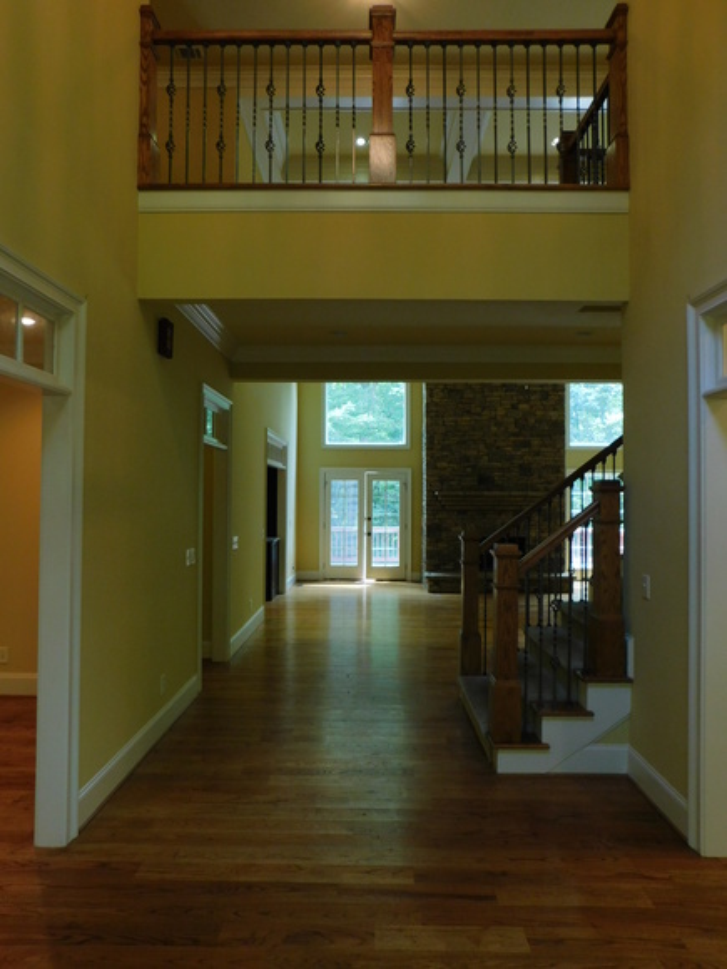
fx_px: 644
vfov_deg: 73.9
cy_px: 484
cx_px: 364
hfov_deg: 58.9
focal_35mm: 23
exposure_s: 1/30
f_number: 3
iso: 160
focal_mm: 4
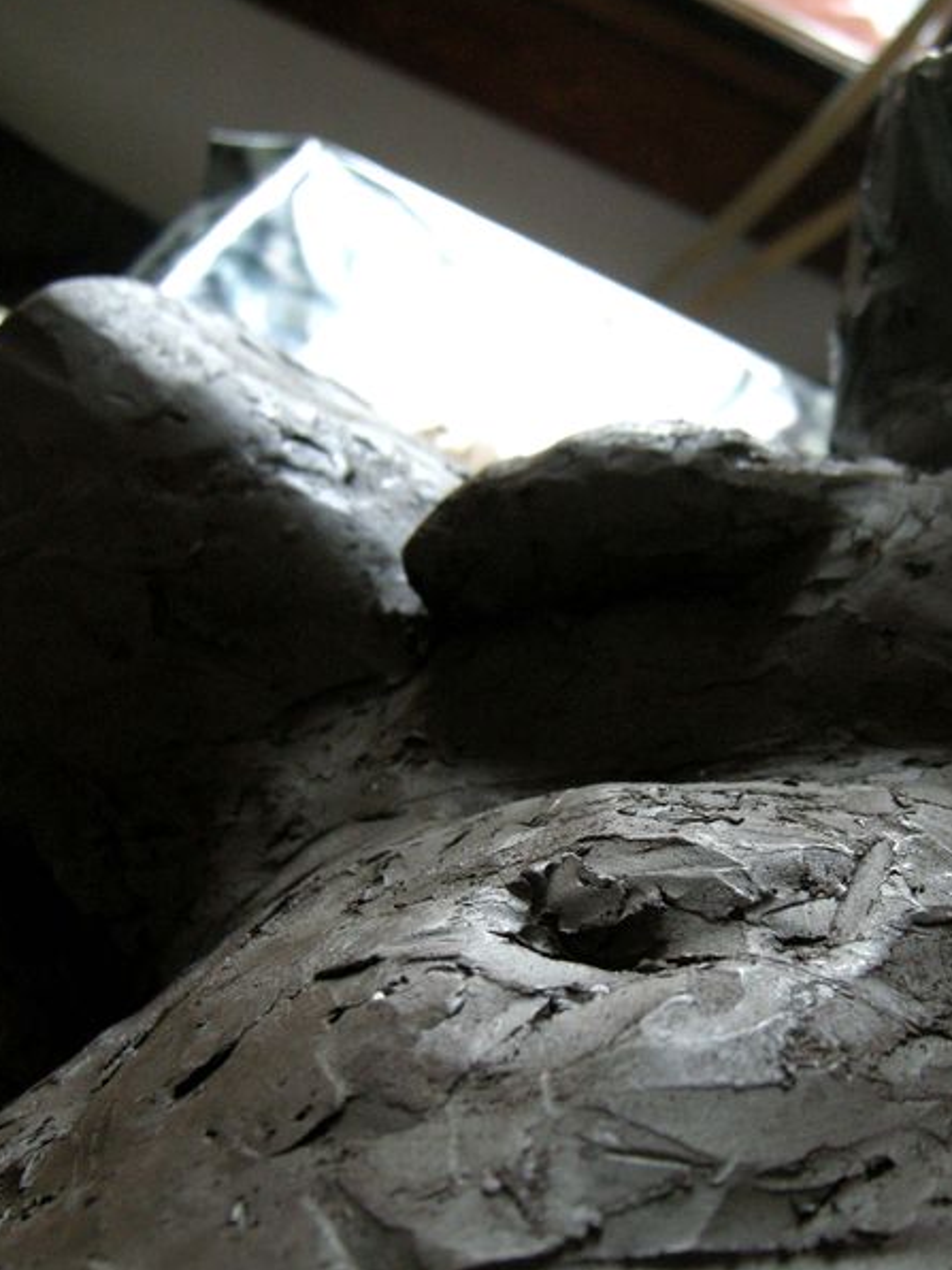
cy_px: 829
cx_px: 624
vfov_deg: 40.0
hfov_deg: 30.7
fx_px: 1723
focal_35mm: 47
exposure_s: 1/67
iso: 210
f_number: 2.7
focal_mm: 7.5
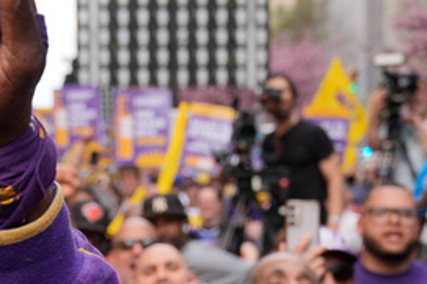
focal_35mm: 128
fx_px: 1517
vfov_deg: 10.5
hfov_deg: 16.0
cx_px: 144
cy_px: 356
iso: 250
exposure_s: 1/750
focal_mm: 34
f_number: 4
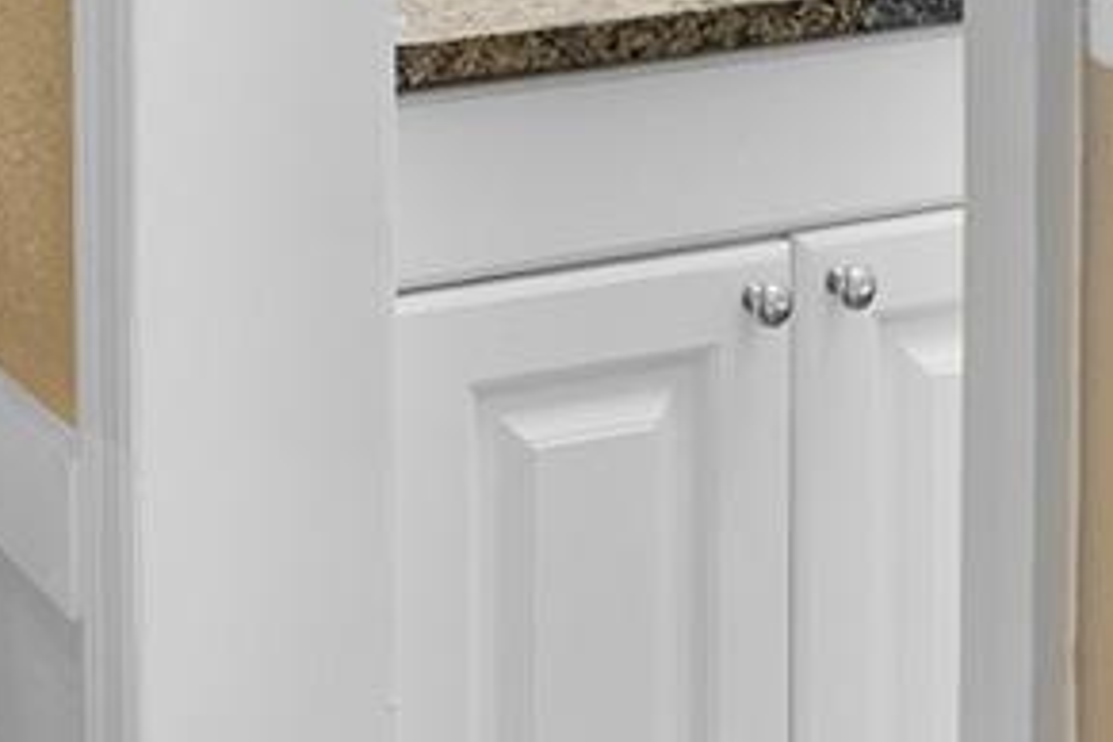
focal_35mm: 113
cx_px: 340
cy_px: -763
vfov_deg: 11.0
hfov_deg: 18.1
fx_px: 3486
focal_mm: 20.5
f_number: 8
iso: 640
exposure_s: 1/40
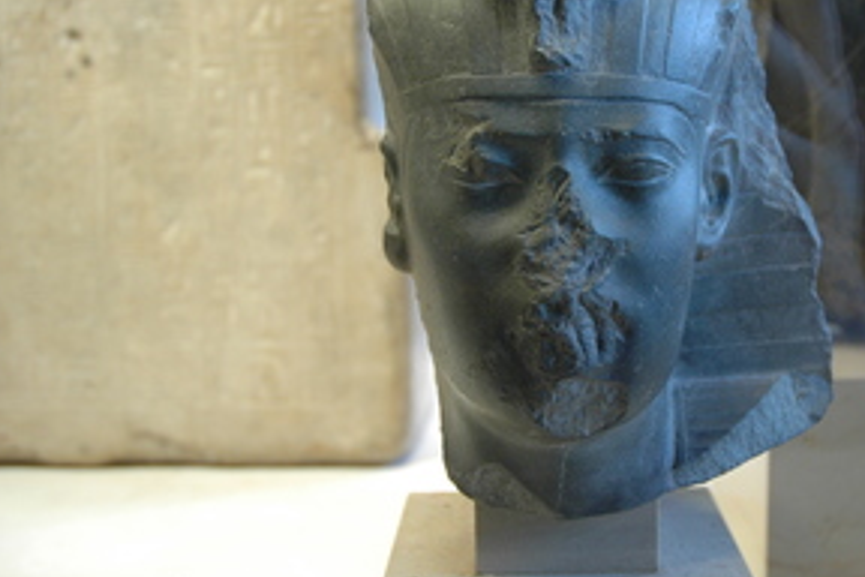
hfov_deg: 35.9
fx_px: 1321
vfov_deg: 24.5
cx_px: 565
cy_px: 189
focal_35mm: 55
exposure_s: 1/30
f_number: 3.8
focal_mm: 24
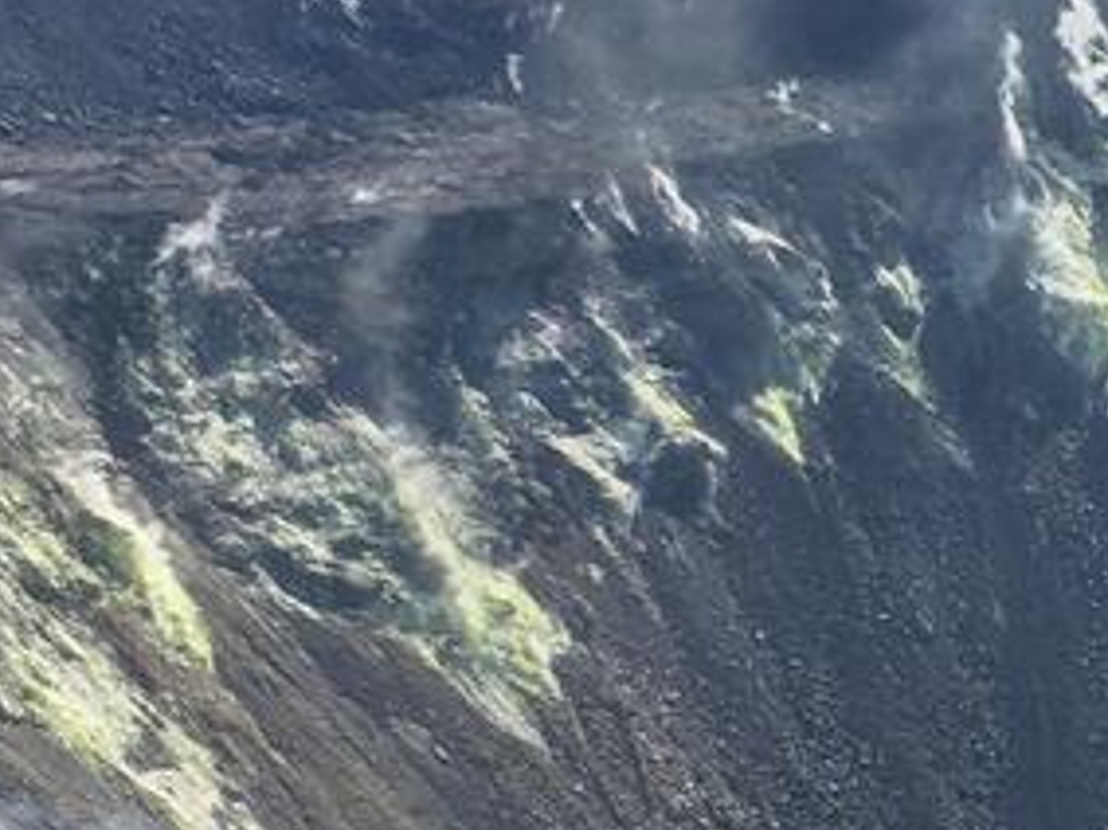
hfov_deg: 13.8
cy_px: 689
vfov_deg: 10.8
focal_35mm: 137
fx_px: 4383
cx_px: 1449
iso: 25
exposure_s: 1/894
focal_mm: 4.15
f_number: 2.2
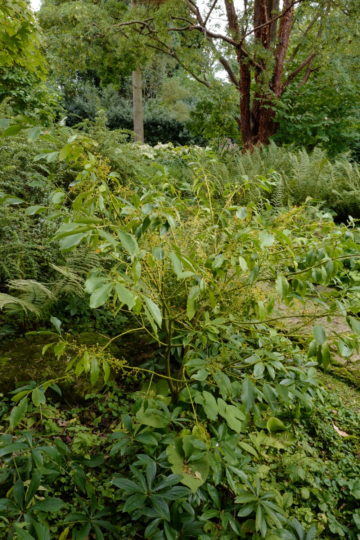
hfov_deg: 46.4
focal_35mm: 28
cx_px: 180
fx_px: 420
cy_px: 270
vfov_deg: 65.5
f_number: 16
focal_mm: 28
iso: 800
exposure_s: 1/30
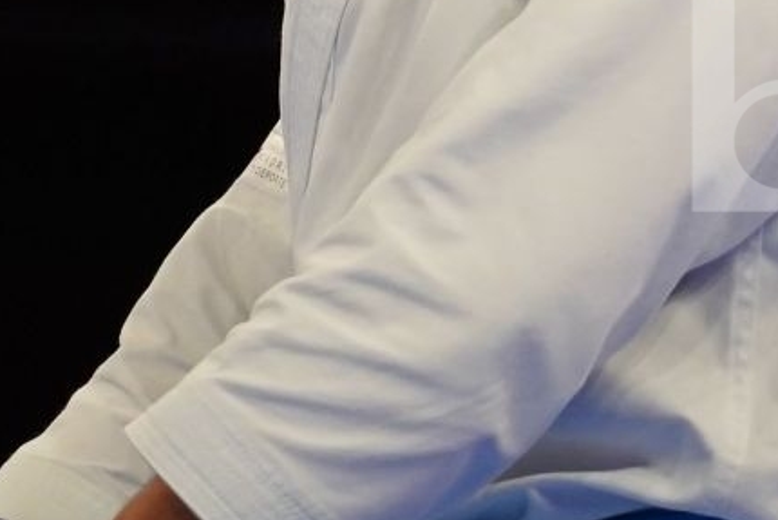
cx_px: 248
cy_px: 47
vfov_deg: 1.1
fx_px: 27130
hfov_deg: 1.6
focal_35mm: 1255
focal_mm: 200
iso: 1600
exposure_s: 1/500
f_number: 2.8
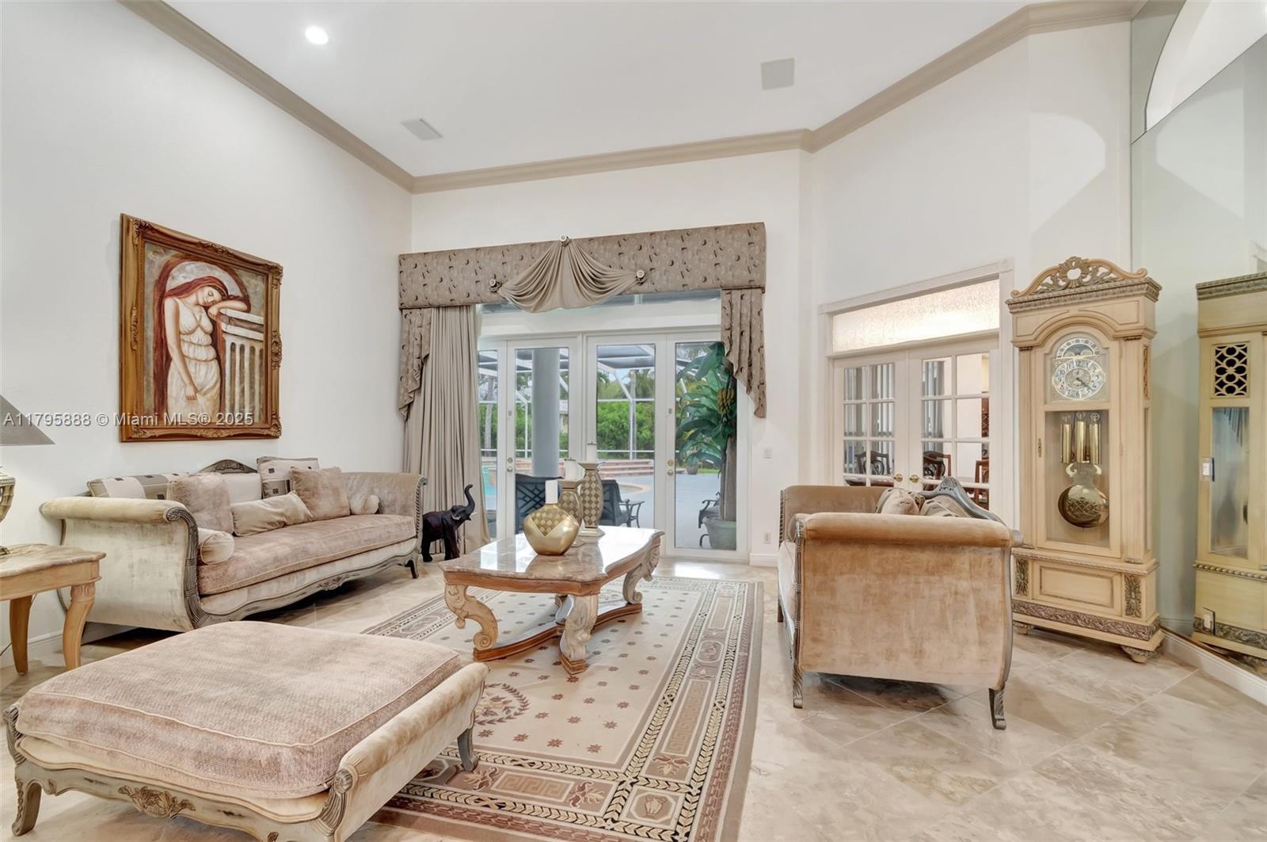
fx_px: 527
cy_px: 421
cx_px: 634
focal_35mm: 15
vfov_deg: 77.2
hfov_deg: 100.5
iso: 640
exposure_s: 1/3.33
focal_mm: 10
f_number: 8
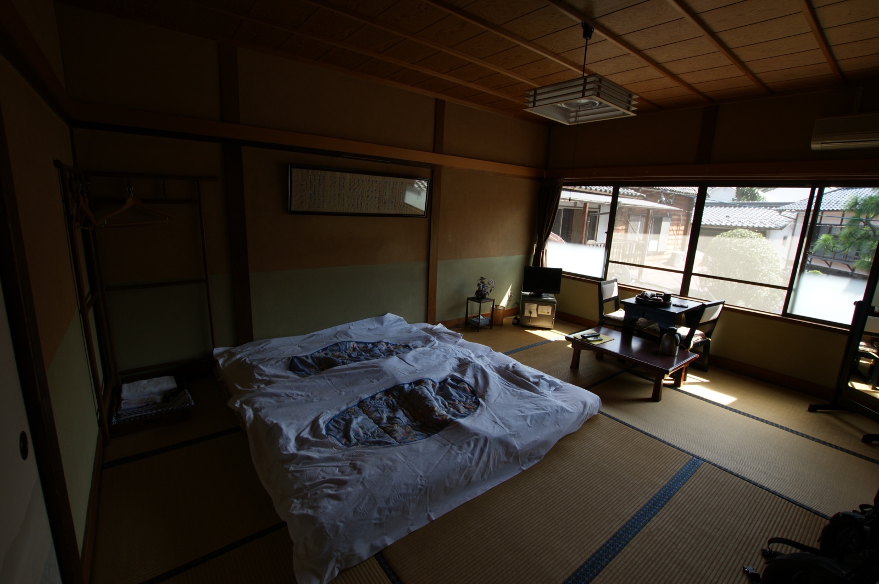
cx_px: 440
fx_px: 366
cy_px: 292
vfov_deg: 77.2
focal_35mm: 15
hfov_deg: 100.4
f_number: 6.3
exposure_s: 1/40
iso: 100
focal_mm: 10
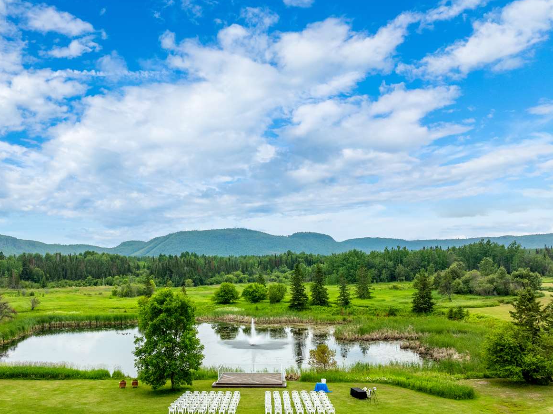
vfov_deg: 45.2
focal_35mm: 31
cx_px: 217
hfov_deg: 57.9
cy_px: 247
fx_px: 495
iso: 200
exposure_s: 1/200
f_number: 4
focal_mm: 12.29
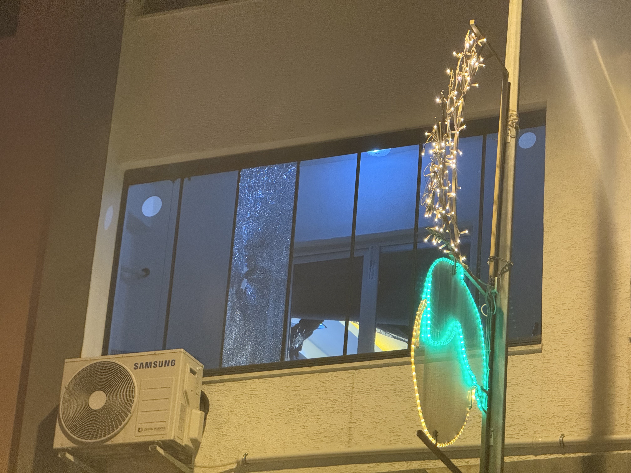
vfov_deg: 12.3
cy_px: 236
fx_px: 2187
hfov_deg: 16.4
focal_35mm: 120
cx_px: 316
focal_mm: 15.66
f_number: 2.8
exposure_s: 1/33
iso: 1000
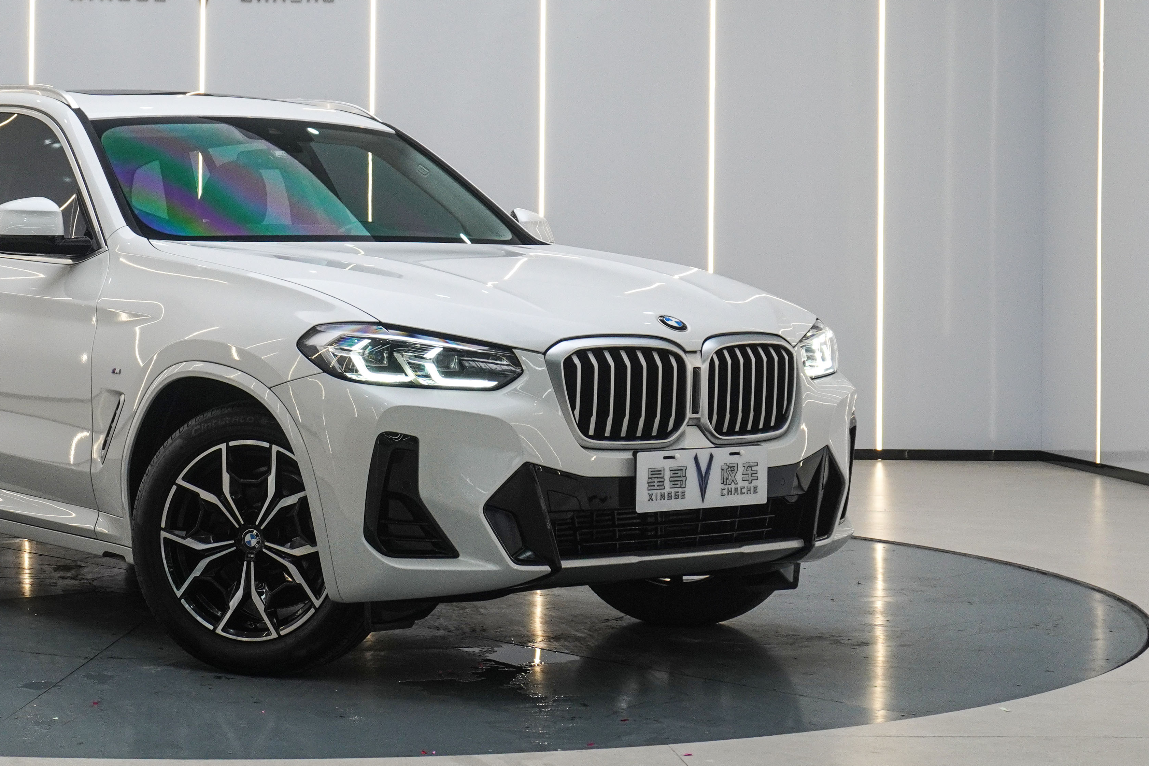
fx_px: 2330
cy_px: 251
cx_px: 281
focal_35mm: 73
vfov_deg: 18.6
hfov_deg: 27.3
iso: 640
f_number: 6.3
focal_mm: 28
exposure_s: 1/80
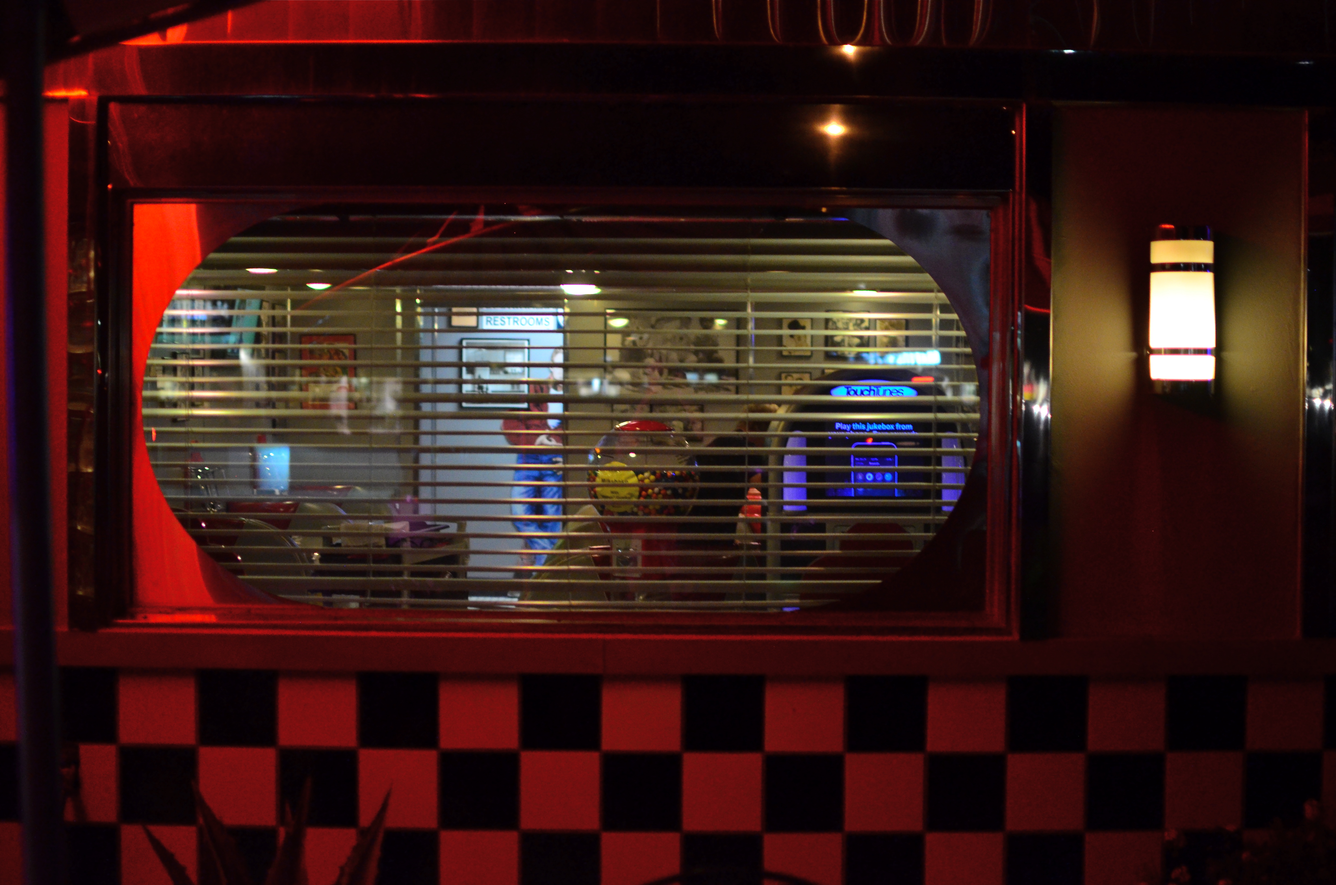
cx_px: 668
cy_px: 442
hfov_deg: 37.9
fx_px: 1944
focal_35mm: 52
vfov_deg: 25.6
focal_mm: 35
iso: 1250
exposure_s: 1/30
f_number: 1.8
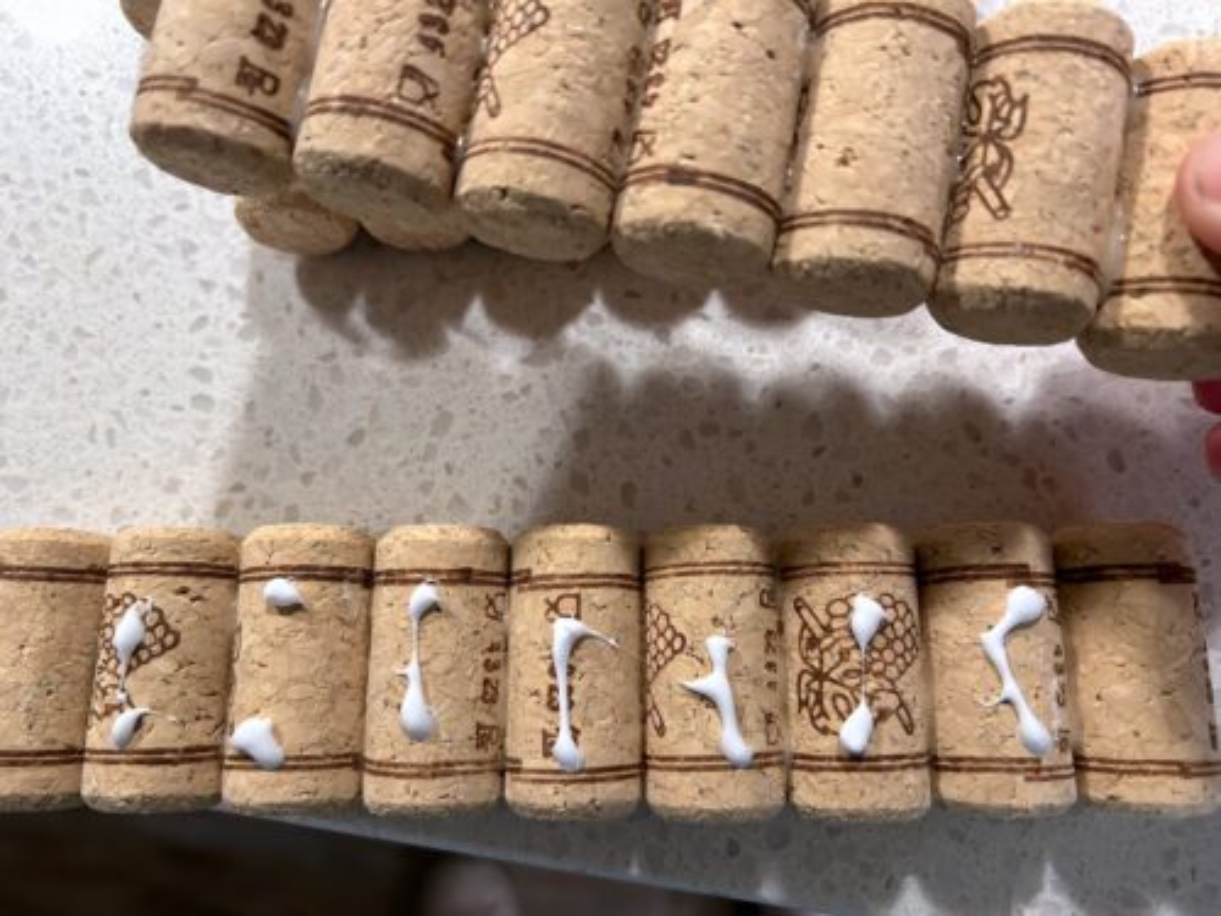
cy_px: 458
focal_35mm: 26
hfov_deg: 67.3
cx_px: 610
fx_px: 917
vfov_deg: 53.1
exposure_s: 1/60
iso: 250
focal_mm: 5.7
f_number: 1.5
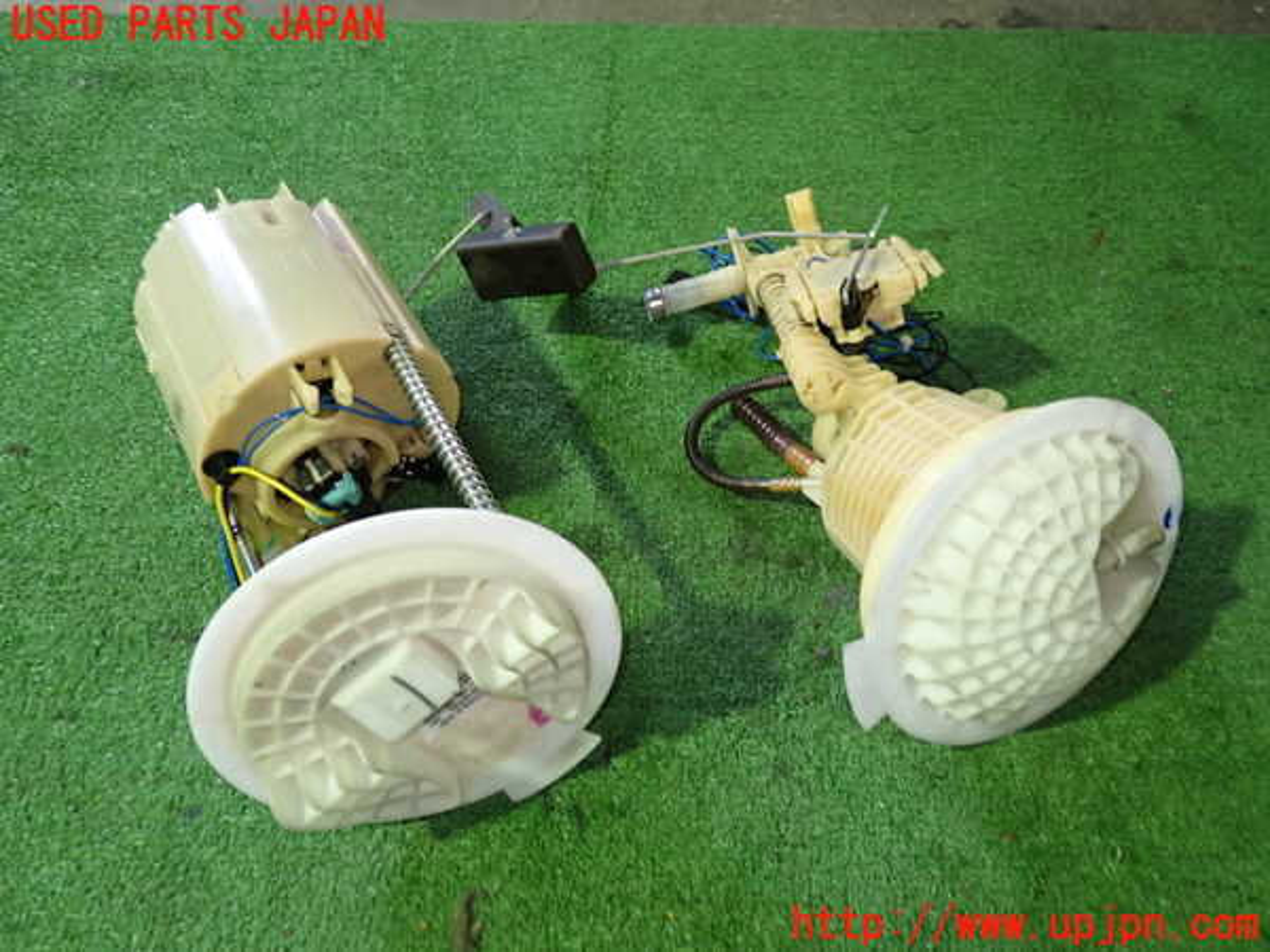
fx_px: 1101
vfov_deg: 46.8
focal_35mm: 30
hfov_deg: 60.0
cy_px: 476
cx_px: 635
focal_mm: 5.4
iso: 400
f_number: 2.3
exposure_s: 1/30
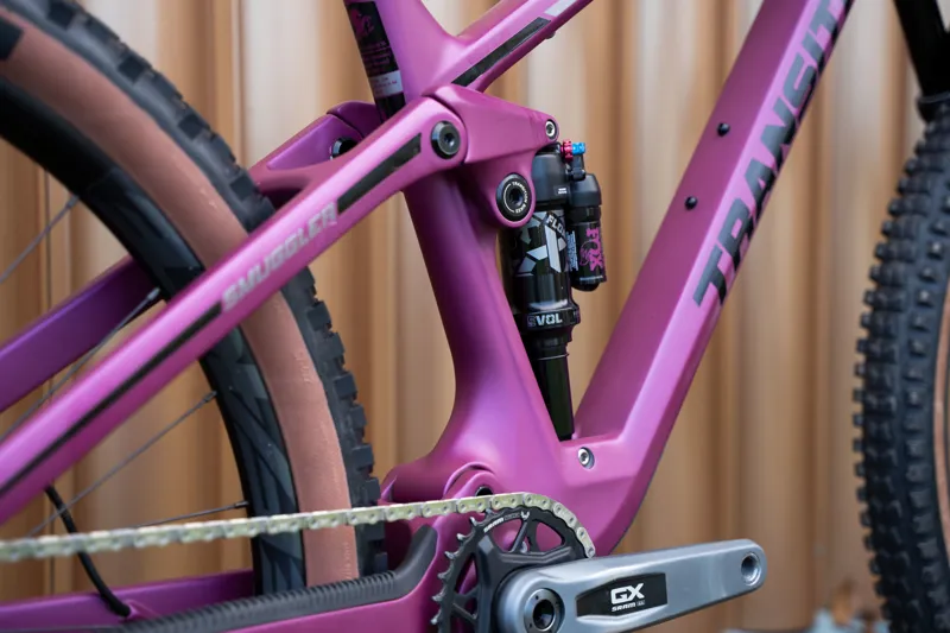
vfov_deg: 22.3
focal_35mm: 61
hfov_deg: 32.9
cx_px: 475
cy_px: 316
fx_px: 1609
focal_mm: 61
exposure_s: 1/60
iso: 80
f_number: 3.5
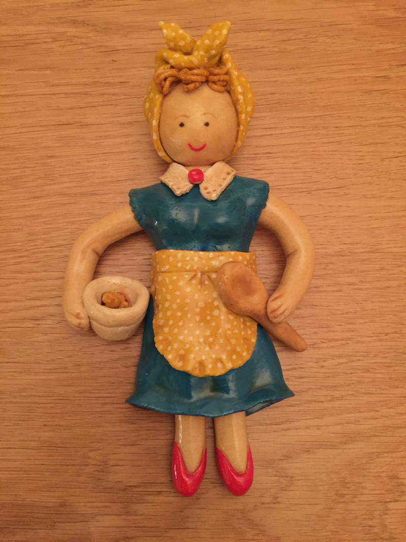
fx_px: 454
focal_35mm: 29
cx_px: 203
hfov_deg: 48.2
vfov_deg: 61.7
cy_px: 271
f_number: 2.2
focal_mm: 4.15
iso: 125
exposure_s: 1/4
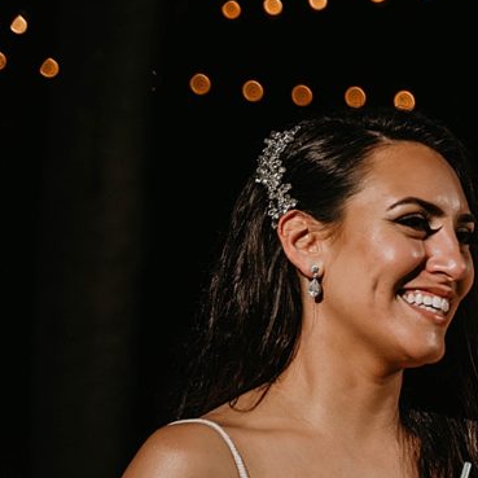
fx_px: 2765
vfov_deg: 9.8
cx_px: 519
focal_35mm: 177
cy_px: 403
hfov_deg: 9.8
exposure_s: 1/640
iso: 400
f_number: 2.8
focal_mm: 75
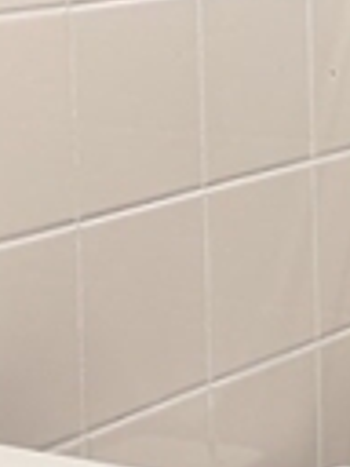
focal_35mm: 156
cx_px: 273
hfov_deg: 9.5
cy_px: 120
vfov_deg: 12.6
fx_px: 2103
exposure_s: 1/60
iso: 100
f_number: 1.6
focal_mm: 5.96
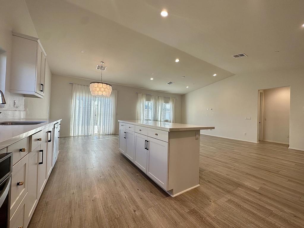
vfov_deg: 85.7
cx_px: 152
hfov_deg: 102.1
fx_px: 123
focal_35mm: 14
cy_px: 114
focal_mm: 2.22
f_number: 2.2
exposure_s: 1/147
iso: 40
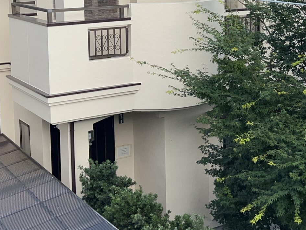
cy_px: 25
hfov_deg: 27.4
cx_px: 161
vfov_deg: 20.3
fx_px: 628
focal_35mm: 71
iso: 50
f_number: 1.5
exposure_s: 1/1488
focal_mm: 5.7
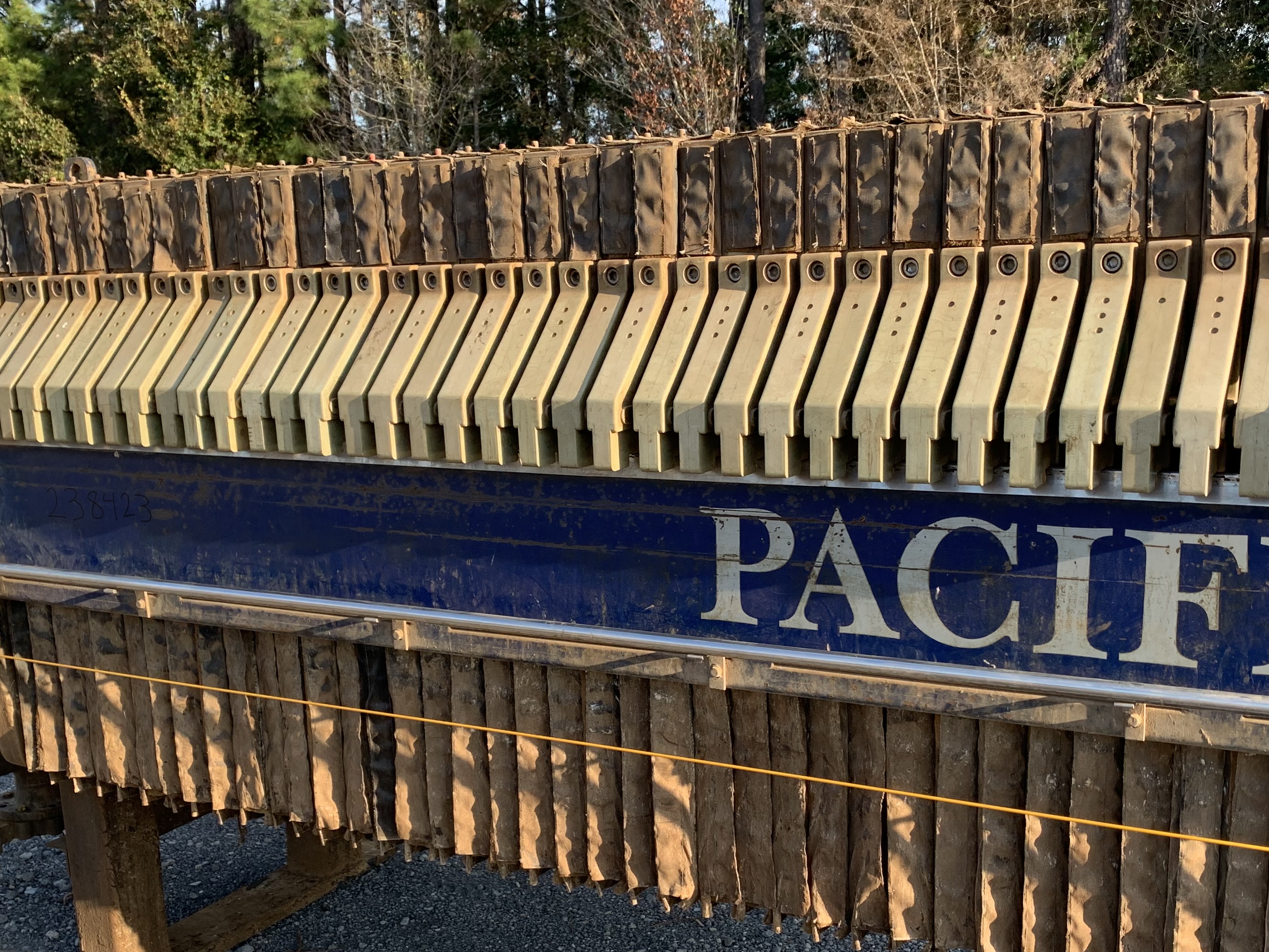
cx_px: 678
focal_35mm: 38
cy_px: 624
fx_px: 1393
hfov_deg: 48.9
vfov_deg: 37.4
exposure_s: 1/428
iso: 25
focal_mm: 4.25
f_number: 1.8
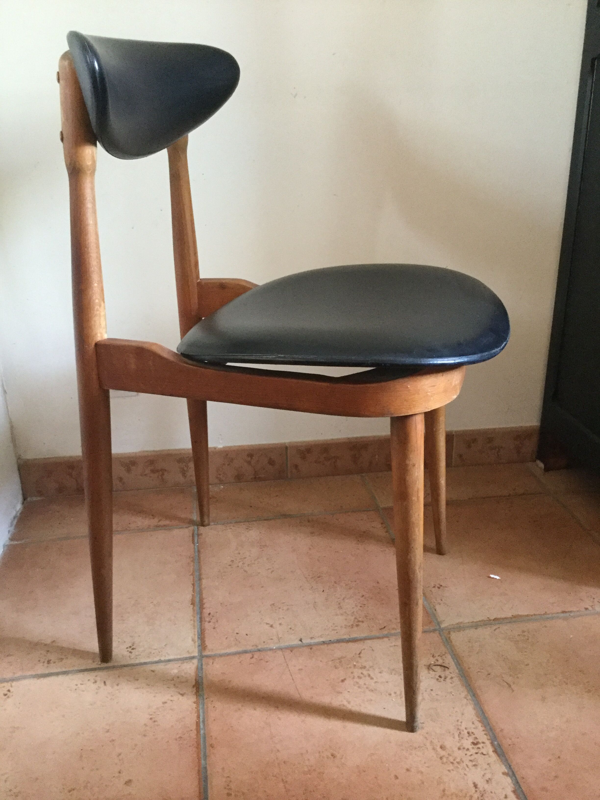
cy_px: 400
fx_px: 716
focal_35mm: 31
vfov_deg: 58.4
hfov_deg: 45.4
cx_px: 300
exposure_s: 1/17
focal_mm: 3.3
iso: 200
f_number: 2.4
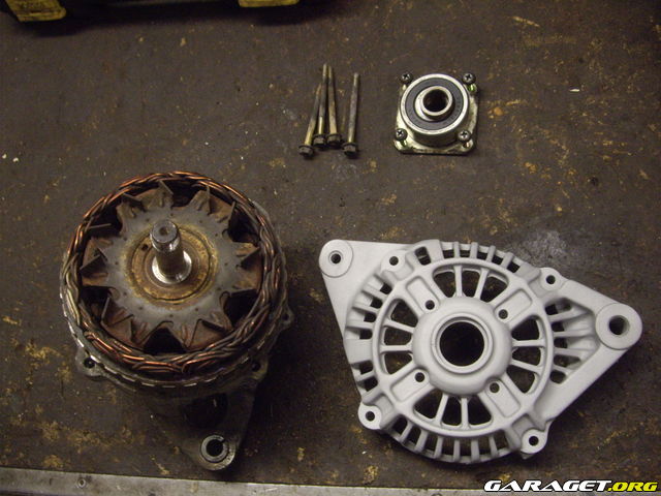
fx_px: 726
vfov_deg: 37.7
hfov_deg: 49.0
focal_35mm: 38
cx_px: 330
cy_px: 248
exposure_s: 1/80
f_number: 2.8
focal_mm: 7.9
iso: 400
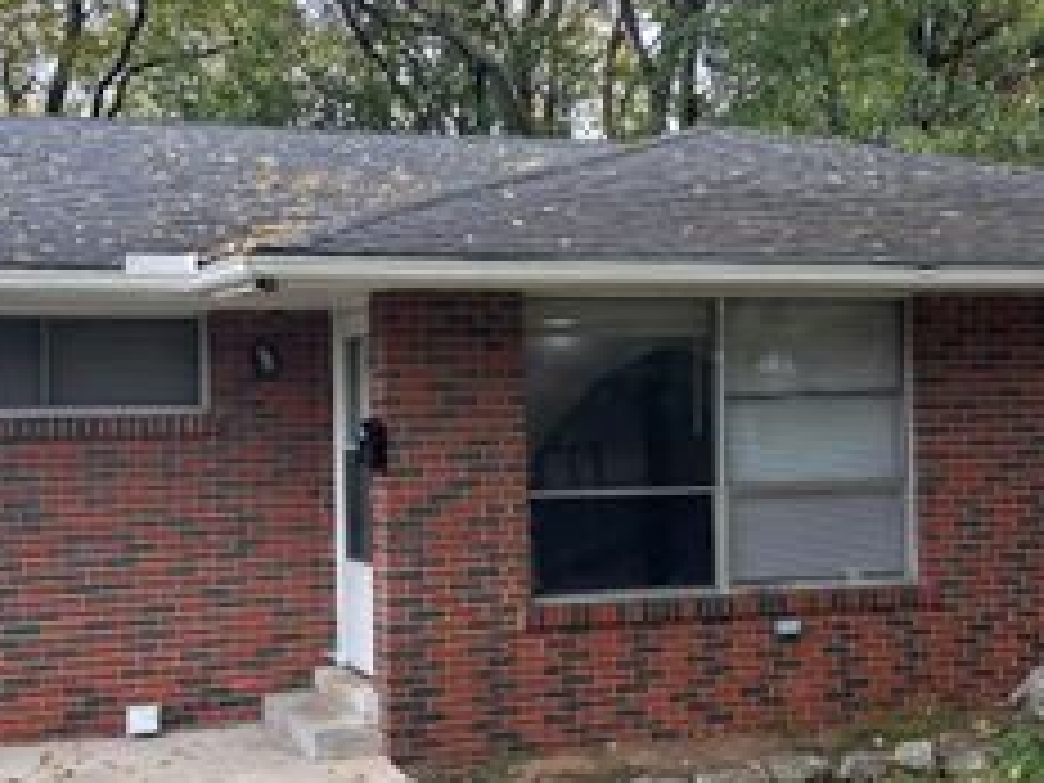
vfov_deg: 26.1
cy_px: 421
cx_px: 518
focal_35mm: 56
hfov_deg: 34.3
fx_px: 1689
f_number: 1.6
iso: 40
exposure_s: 1/130
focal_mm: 5.96
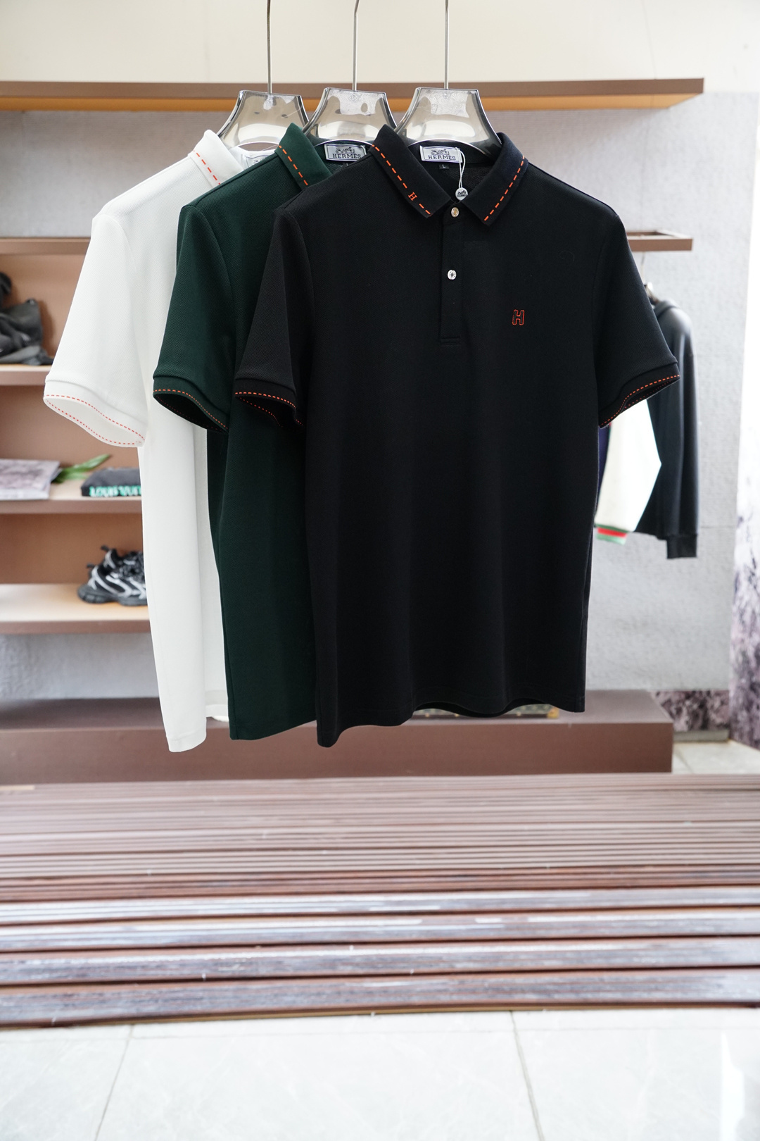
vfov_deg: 51.3
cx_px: 380
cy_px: 570
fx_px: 1187
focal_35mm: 38
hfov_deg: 35.5
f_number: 4
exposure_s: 1/250
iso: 800
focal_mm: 25
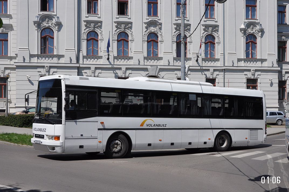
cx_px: 144
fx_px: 361
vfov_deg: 29.8
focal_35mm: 45
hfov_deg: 43.7
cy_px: 96
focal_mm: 30
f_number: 7.1
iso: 400
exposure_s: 1/2000
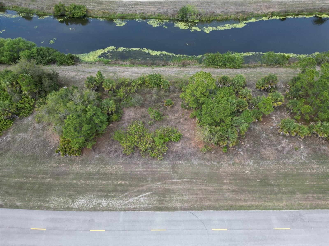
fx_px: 228
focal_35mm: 24
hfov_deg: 71.6
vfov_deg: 56.8
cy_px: 123
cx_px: 164
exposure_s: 1/1250
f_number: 1.7
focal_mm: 6.72
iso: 100
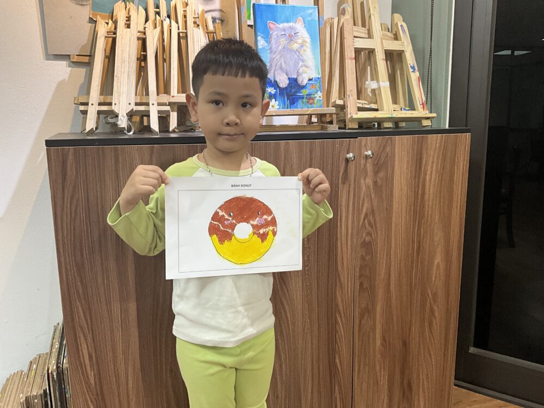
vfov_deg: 48.2
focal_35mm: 29
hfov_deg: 61.7
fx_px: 456
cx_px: 272
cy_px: 204
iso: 64
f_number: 1.8
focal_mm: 3
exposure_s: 1/60
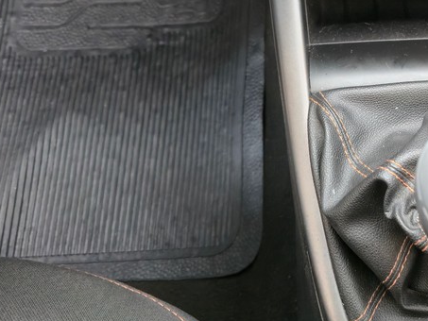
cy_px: 29
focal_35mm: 52
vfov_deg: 27.0
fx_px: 643
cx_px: 410
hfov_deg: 34.1
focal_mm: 6.3
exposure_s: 1/40
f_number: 1.7
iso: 640
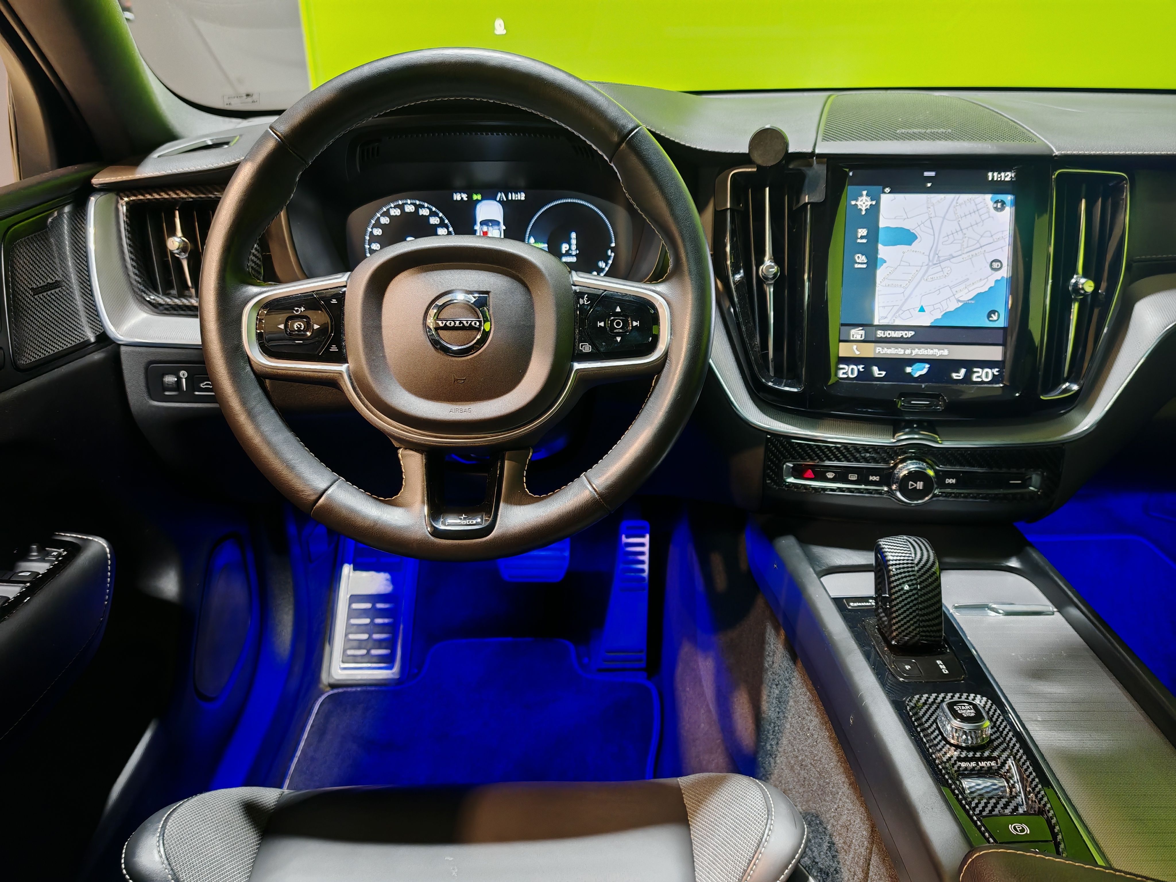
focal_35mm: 27
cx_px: 588
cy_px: 441
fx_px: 917
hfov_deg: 65.3
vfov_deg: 51.4
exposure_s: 1/50
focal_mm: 6.83
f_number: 1.4
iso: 125
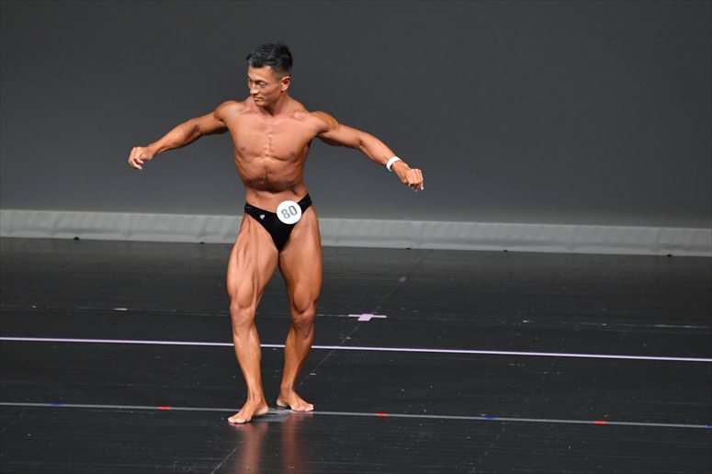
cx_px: 356
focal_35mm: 375
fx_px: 7413
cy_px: 237
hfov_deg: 5.5
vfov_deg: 3.7
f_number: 5.6
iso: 4000
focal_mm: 250
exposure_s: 1/400
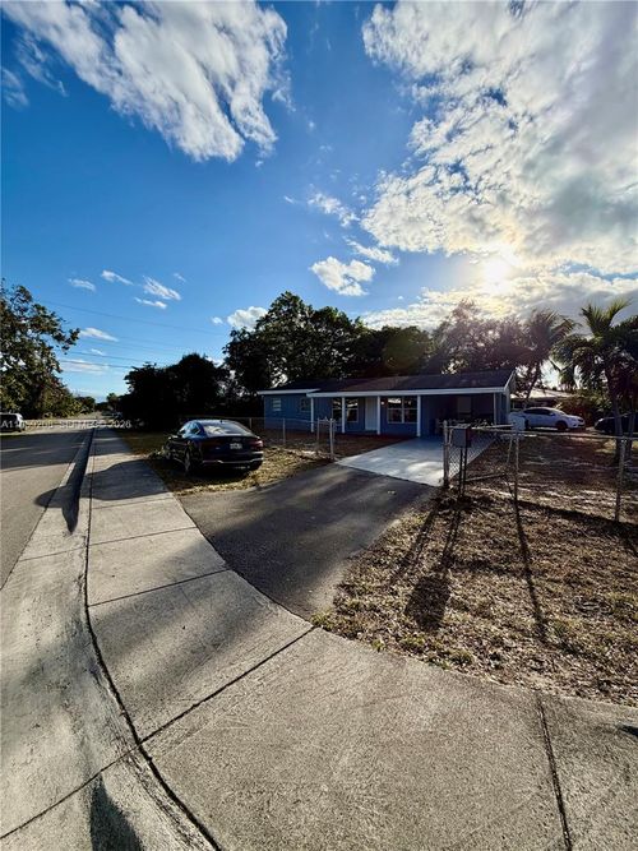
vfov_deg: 102.1
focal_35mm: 14
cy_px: 426
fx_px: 344
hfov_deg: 85.7
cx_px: 319
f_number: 2.2
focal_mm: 2.22
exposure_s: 1/1534
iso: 32
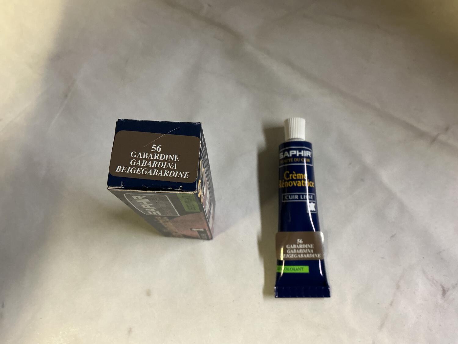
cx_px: 229
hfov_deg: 61.7
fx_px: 384
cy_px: 172
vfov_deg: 48.2
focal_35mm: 29
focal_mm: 3
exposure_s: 1/50
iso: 125
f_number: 1.8
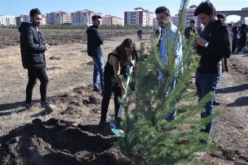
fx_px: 227
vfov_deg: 39.9
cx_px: 124
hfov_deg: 57.3
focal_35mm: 33
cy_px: 82
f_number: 11
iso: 200
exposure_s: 1/125
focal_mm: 22
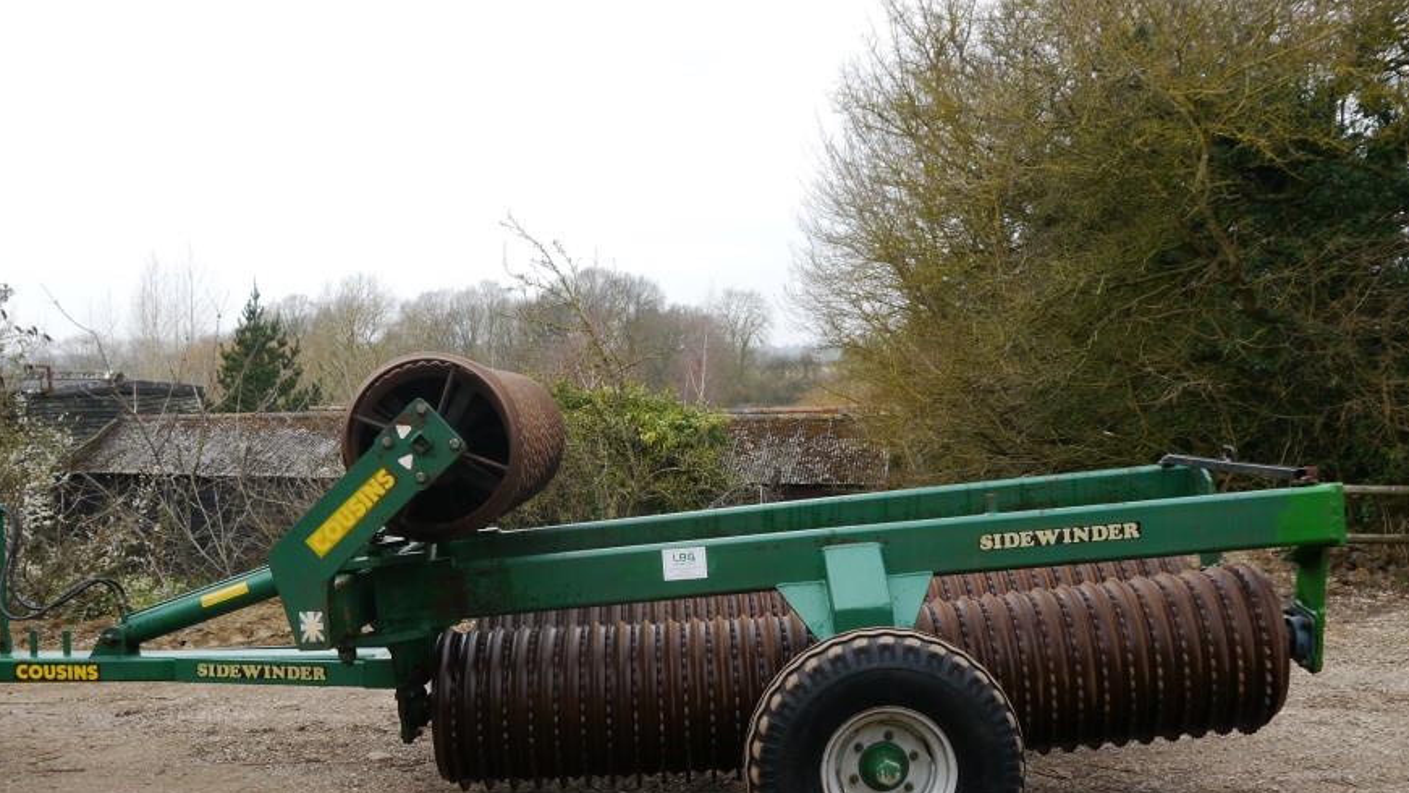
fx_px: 1532
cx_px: 605
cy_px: 594
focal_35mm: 41
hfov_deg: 49.2
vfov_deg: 28.6
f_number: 5.6
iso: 160
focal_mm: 16
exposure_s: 1/250
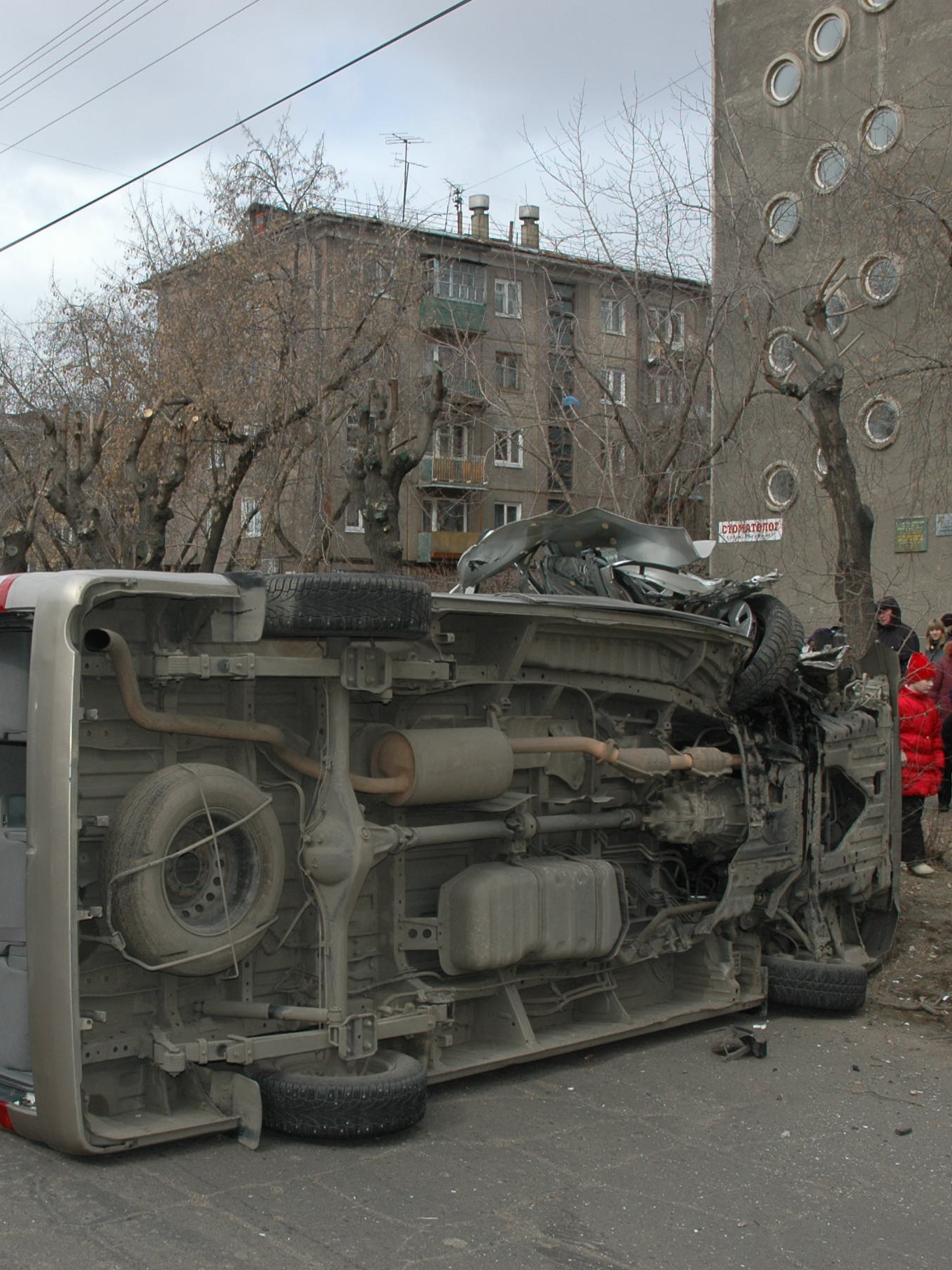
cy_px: 695
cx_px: 320
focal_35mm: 43
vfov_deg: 43.8
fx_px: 1577
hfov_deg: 33.3
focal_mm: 18
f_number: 5.6
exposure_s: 1/500
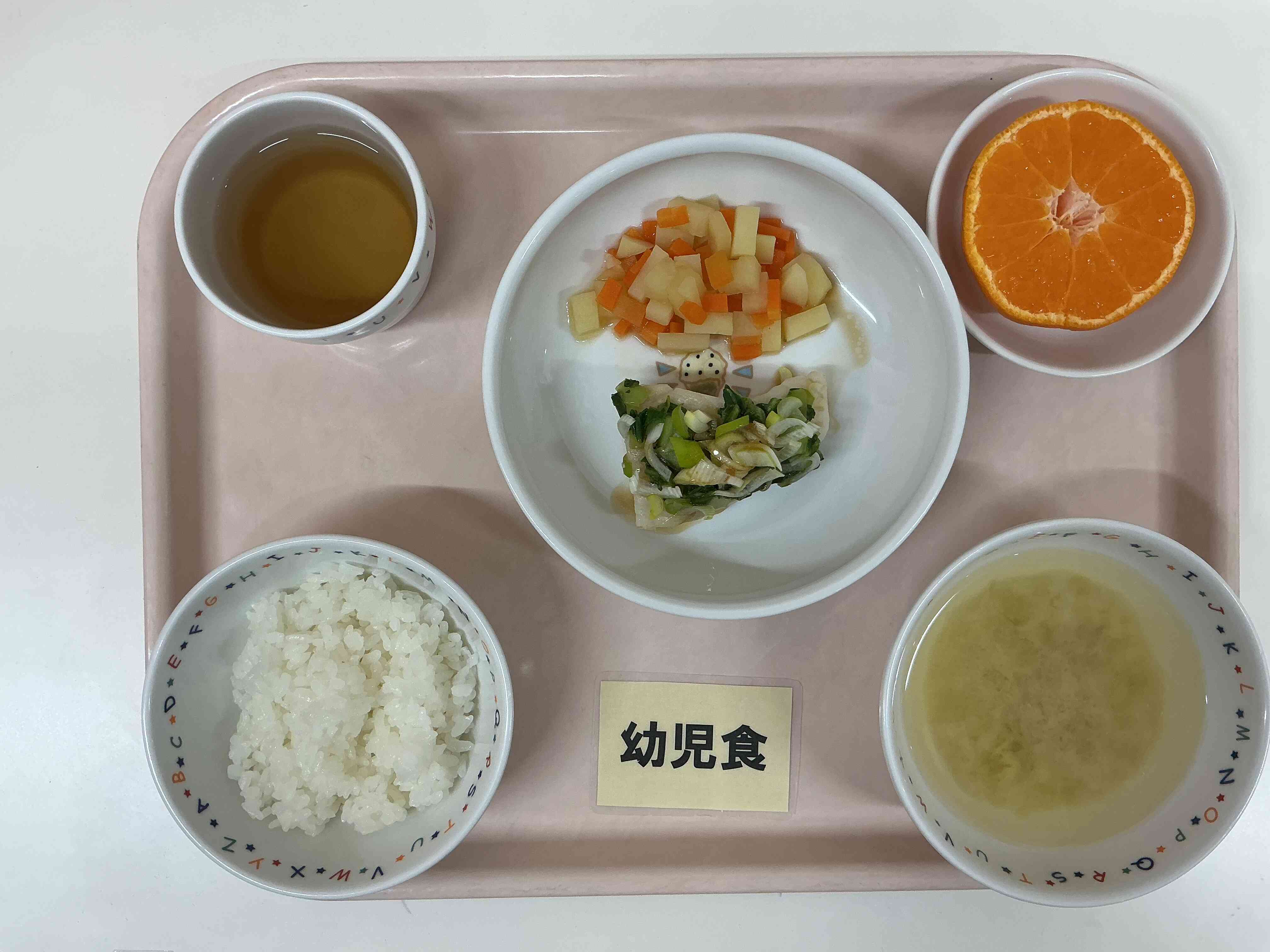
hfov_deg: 61.7
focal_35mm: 29
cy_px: 476
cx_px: 635
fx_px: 1064
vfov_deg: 48.2
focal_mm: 3
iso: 40
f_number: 1.8
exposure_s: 1/60
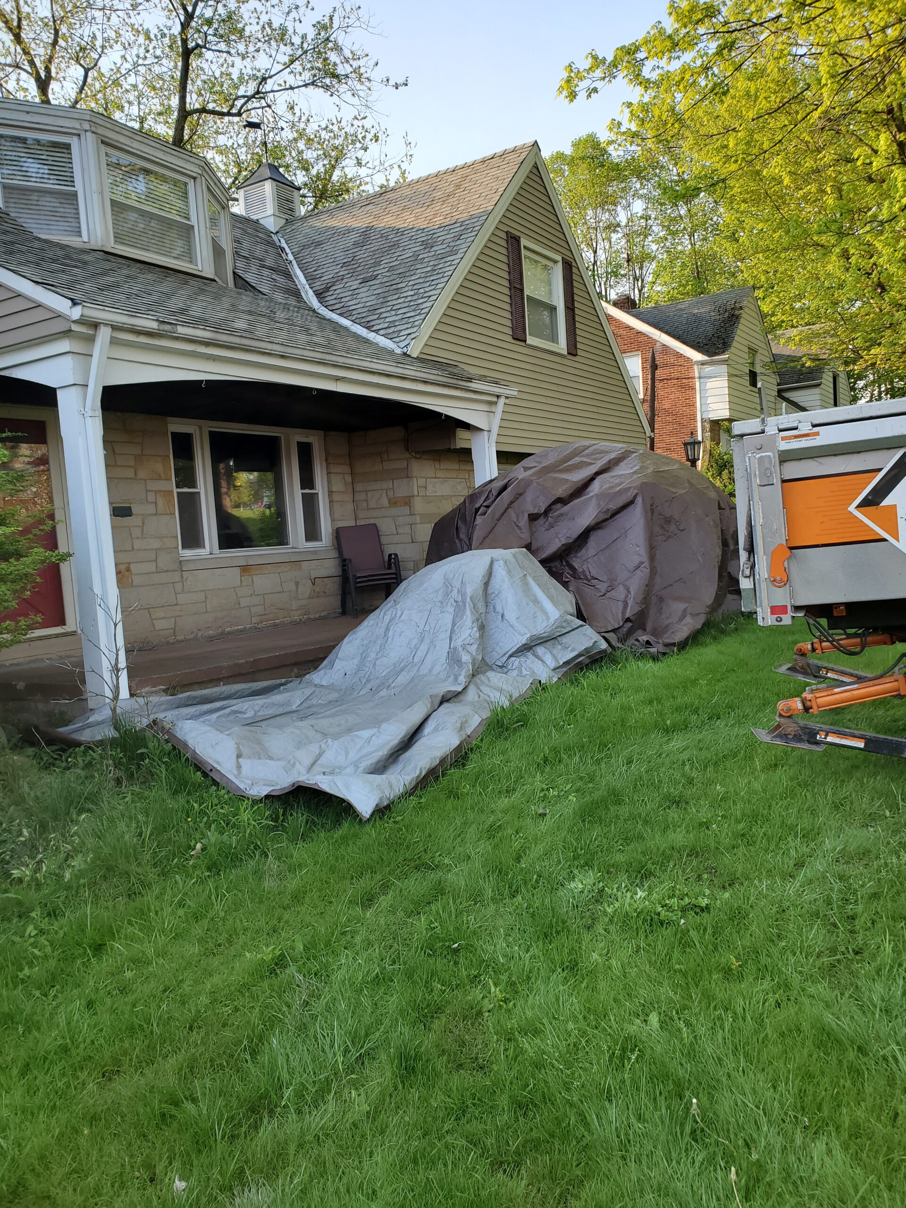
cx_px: 453
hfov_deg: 53.1
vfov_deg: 67.3
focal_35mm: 26
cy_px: 604
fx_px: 907
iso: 50
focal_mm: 4.3
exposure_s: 1/334
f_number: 2.4
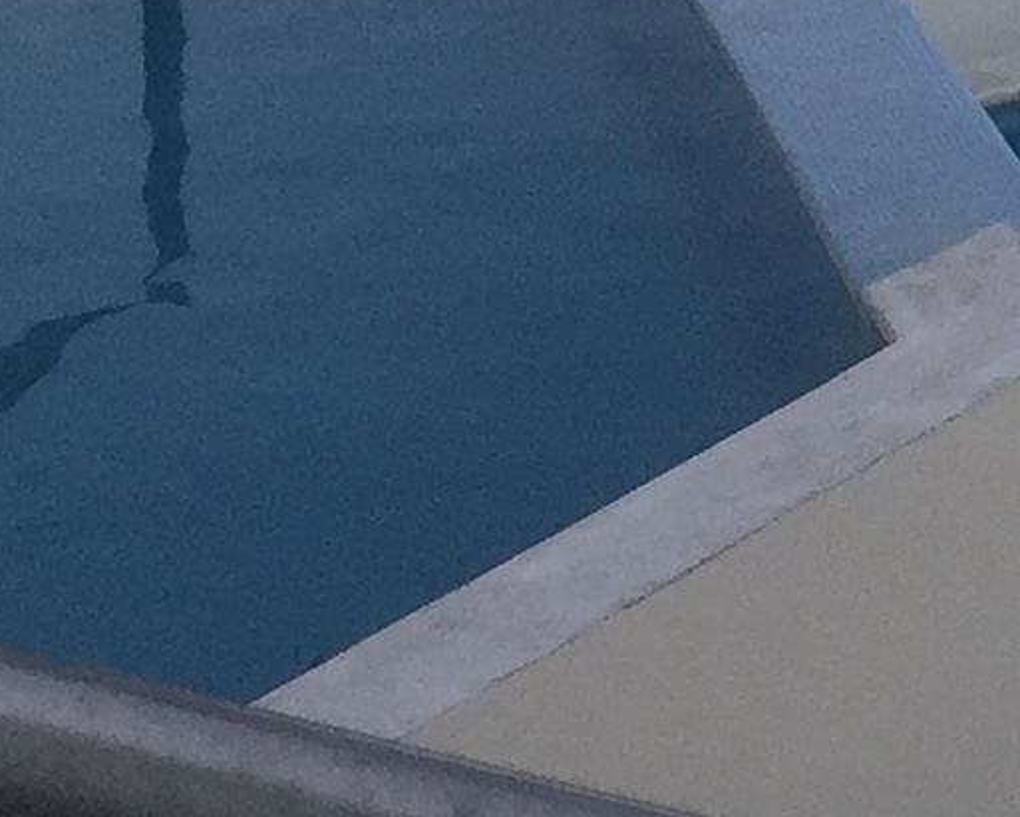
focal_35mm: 180
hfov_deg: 9.6
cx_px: 2356
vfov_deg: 7.7
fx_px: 5437
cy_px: -1409
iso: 32
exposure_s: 1/120
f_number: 2.2
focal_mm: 4.15
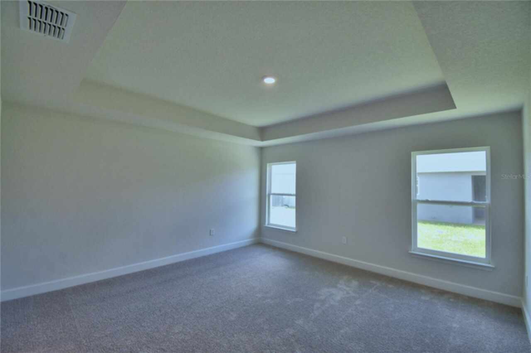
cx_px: 266
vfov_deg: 77.3
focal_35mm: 15
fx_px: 221
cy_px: 176
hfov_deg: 100.4
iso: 360
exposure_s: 1/125
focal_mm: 10
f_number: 4.5
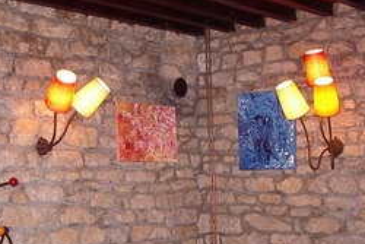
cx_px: 181
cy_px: 170
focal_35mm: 71
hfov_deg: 28.4
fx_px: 720
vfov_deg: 19.1
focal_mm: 5.8
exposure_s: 1/60
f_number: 2.6
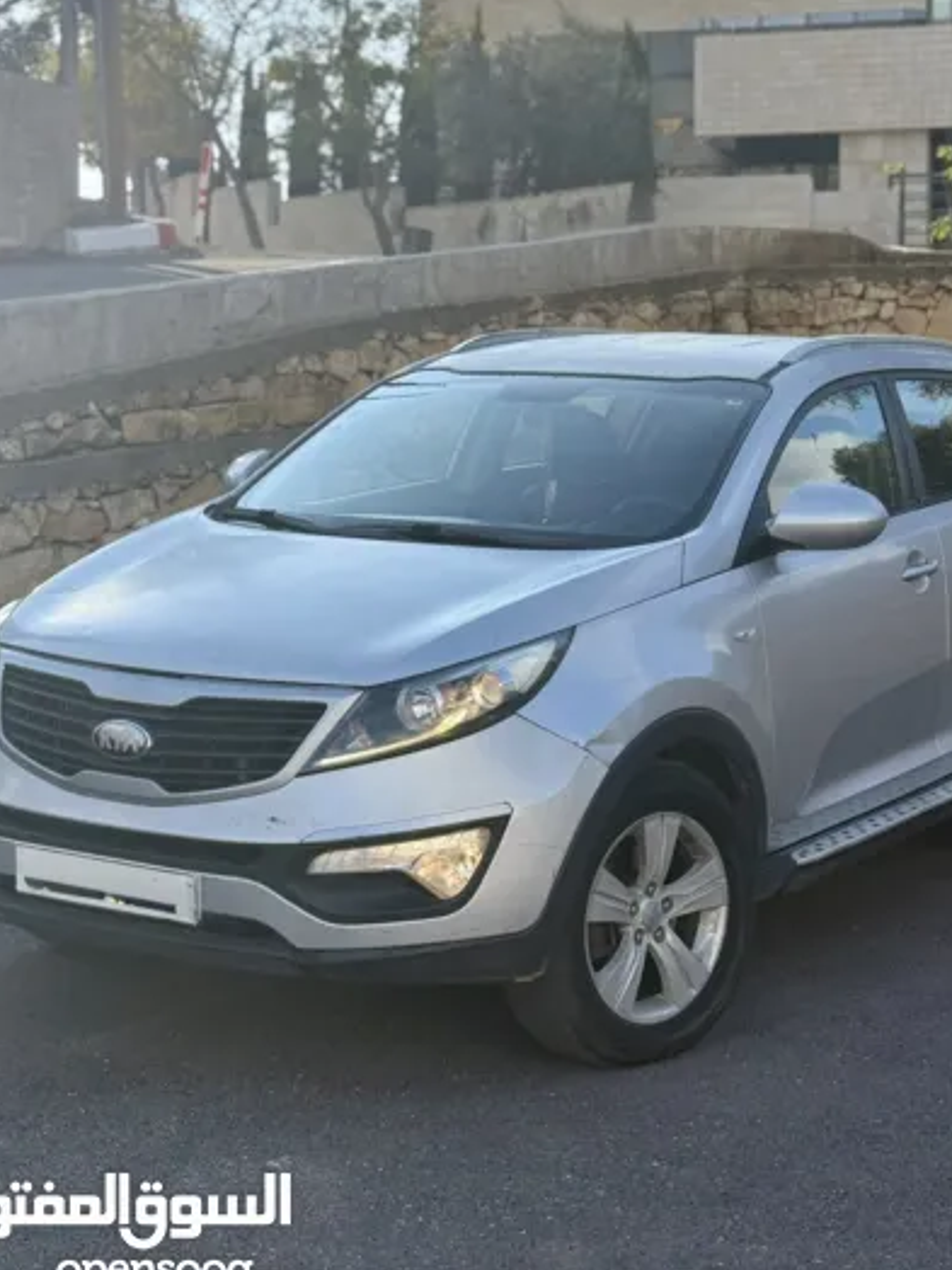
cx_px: 533
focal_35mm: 66
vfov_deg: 29.3
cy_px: 477
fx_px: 2420
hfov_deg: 22.2
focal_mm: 6.76
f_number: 1.78
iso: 80
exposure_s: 1/3891
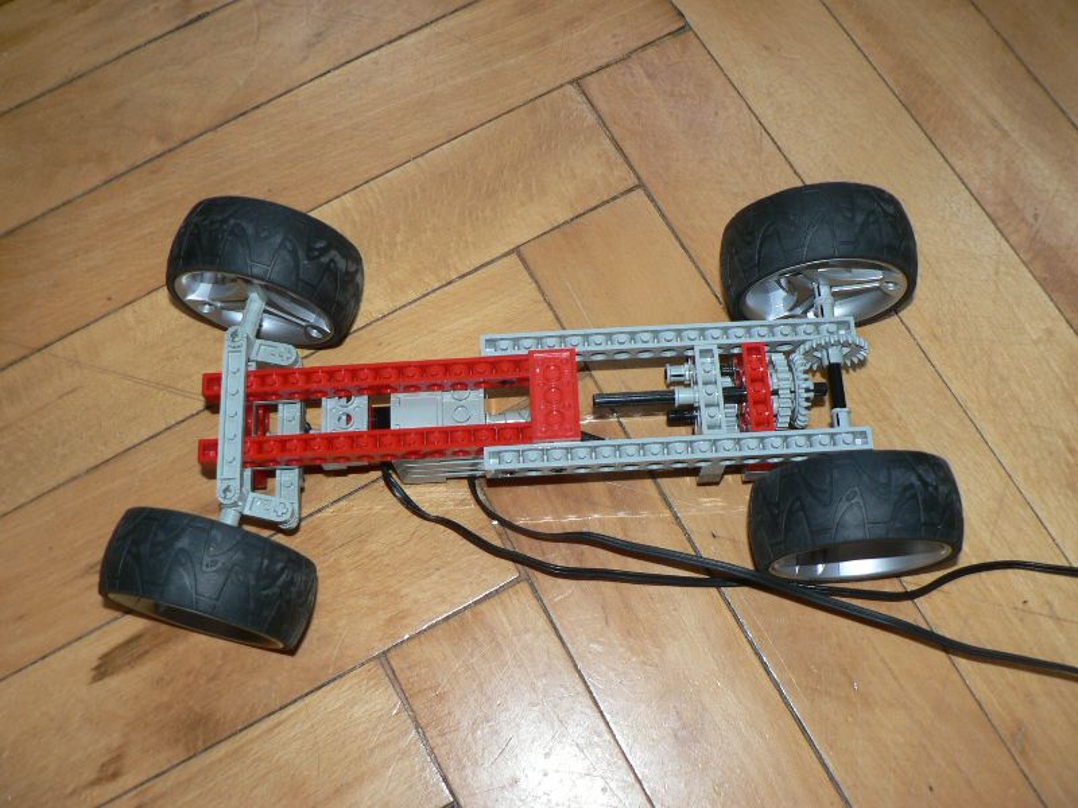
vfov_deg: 39.7
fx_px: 1121
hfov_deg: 51.4
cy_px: 404
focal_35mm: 36
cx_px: 539
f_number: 2.8
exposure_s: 1/60
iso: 100
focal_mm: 6
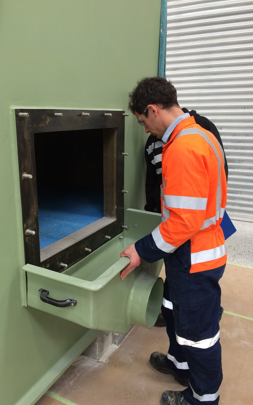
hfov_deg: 40.5
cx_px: 105
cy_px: 202
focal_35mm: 31
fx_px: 342
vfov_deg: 61.2
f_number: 2.2
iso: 40
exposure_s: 1/33
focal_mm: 4.15
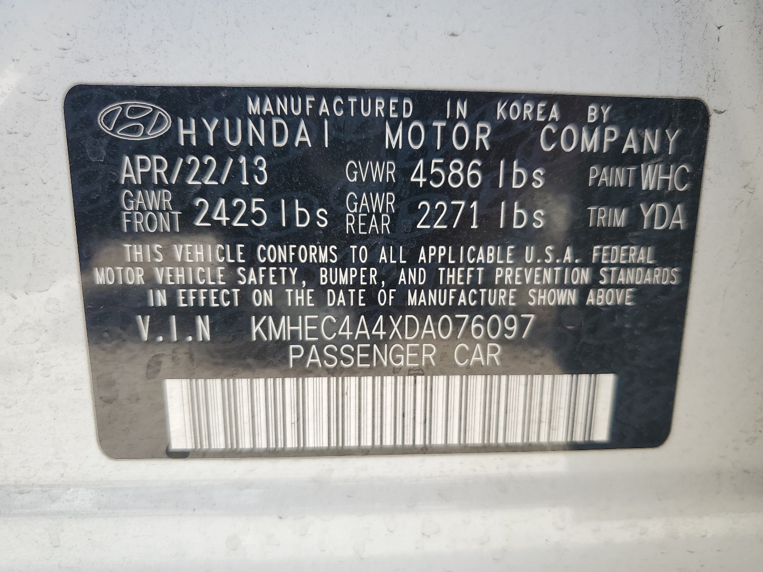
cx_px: 382
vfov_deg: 53.1
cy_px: 286
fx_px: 573
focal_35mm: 26
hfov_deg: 67.3
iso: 50
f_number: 1.5
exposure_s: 1/370
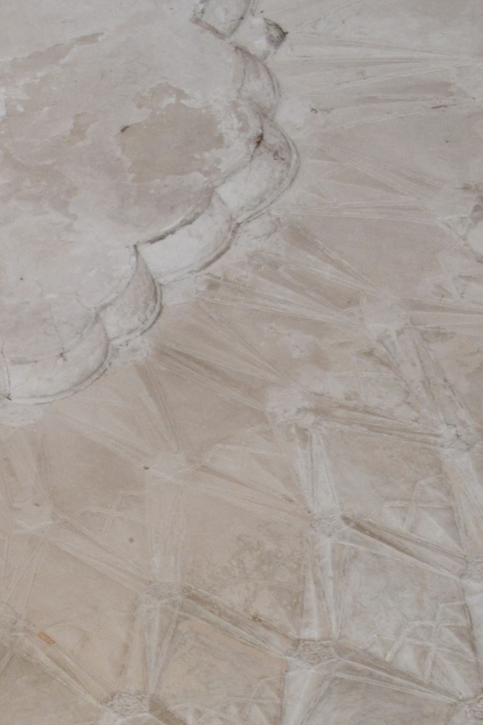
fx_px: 2033
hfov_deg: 12.7
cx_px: -300
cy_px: 960
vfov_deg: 18.7
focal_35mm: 101
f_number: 3.5
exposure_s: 1/60
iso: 900
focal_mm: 18
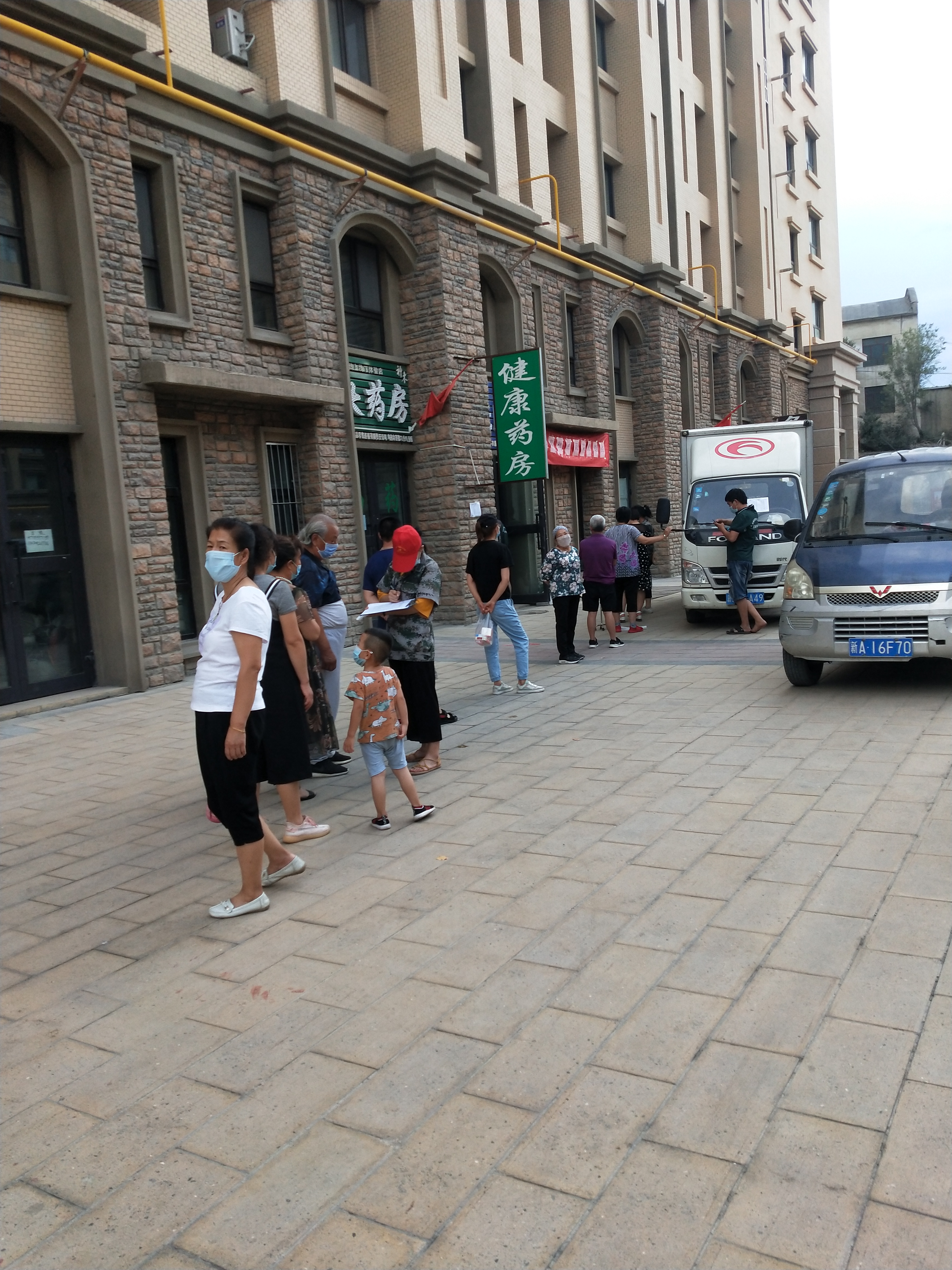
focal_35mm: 23
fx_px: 843
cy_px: 635
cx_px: 476
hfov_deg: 58.9
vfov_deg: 73.9
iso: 43
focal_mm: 3.99
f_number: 1.7
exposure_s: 1/139
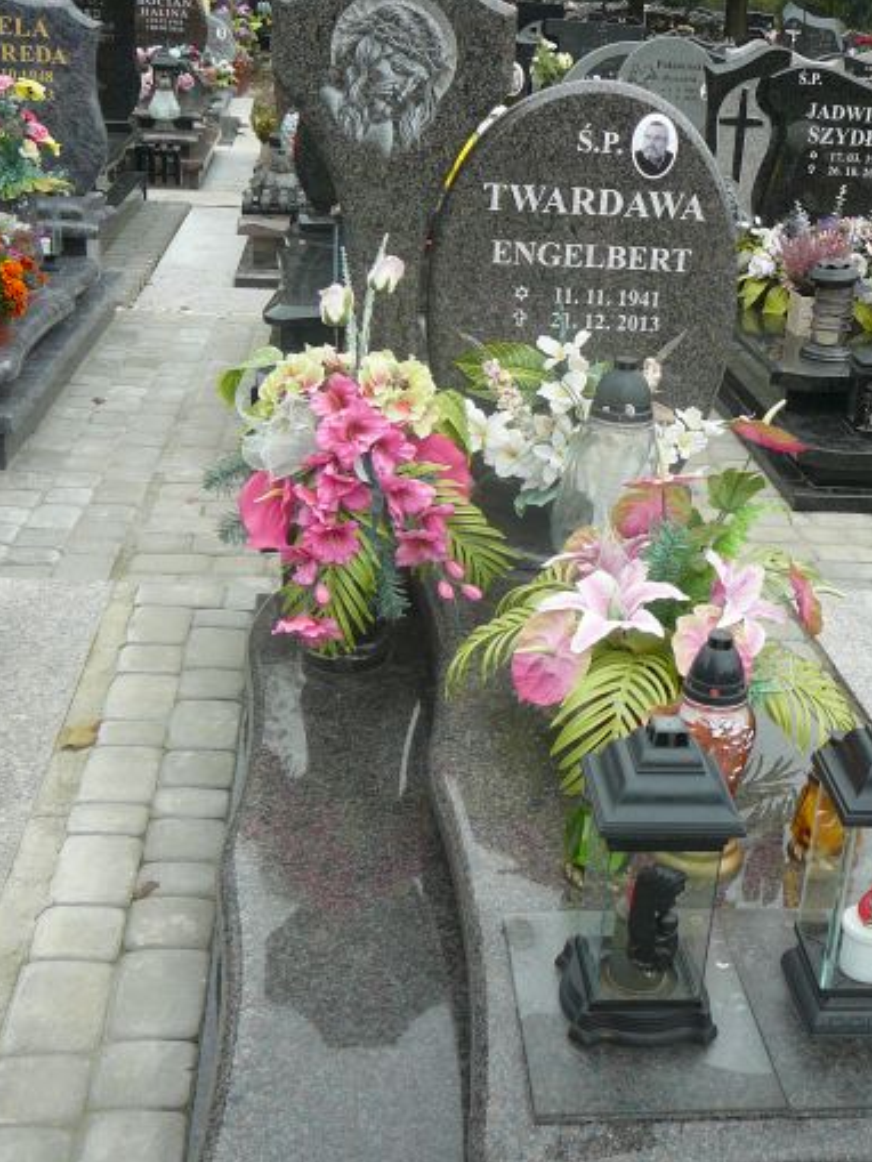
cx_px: 527
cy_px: 543
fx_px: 1477
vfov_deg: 42.9
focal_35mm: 44
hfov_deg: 32.8
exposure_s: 1/80
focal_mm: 5.2
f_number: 2.8
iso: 80
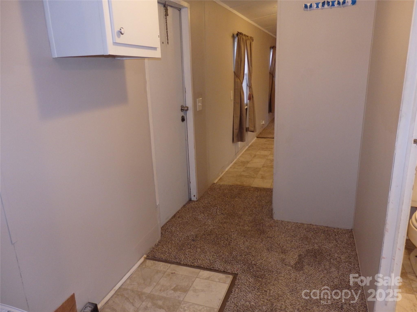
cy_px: 156
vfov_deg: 54.9
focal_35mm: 25
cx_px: 208
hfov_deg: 69.4
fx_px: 301
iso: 400
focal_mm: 4.5
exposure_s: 1/30
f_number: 3
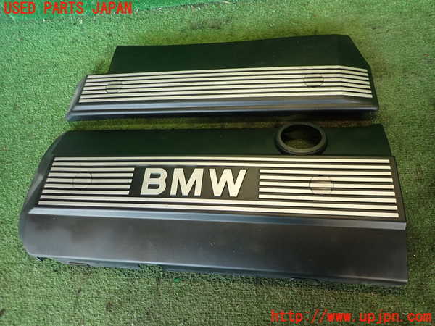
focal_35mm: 25
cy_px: 163
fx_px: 314
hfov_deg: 69.4
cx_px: 218
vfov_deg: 54.9
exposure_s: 1/60
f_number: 2
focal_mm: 4.5
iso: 200
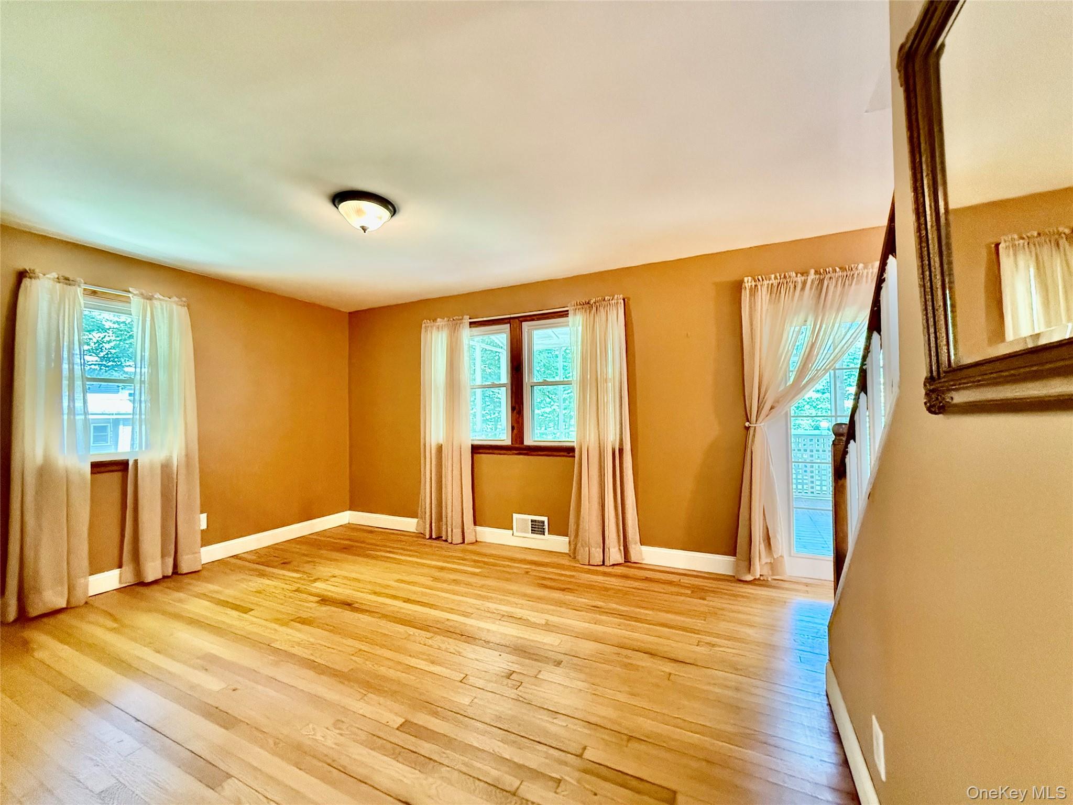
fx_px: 434
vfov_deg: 85.7
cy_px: 402
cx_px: 536
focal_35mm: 14
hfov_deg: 102.1
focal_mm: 2.22
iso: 640
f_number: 2.2
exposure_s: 1/60
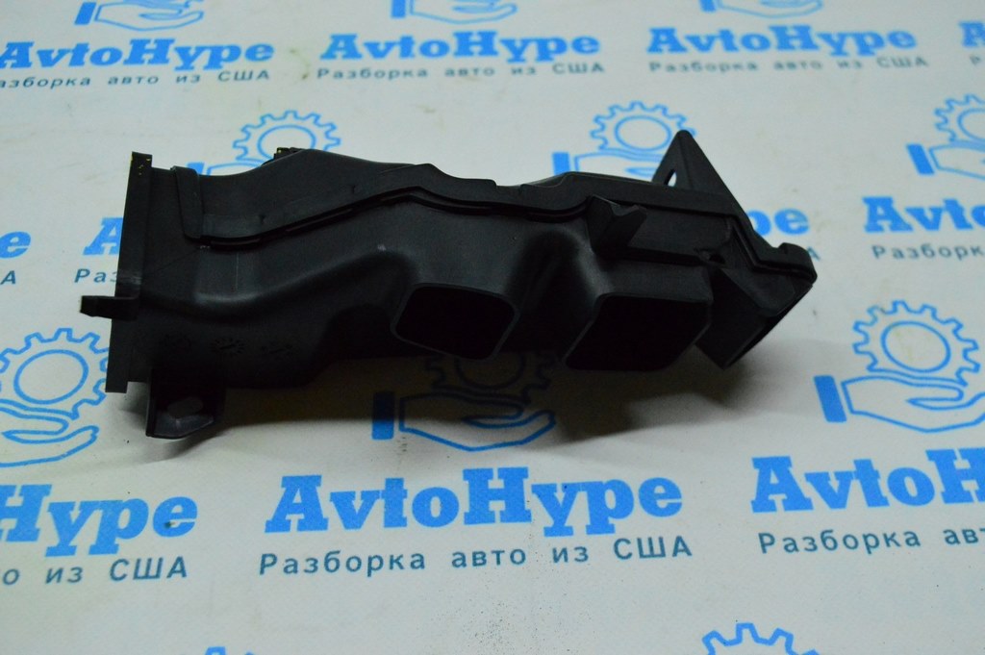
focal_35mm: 42
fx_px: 1148
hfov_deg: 46.4
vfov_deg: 31.8
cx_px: 492
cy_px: 328
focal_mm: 28
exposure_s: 1/800
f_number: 6.3
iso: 6400
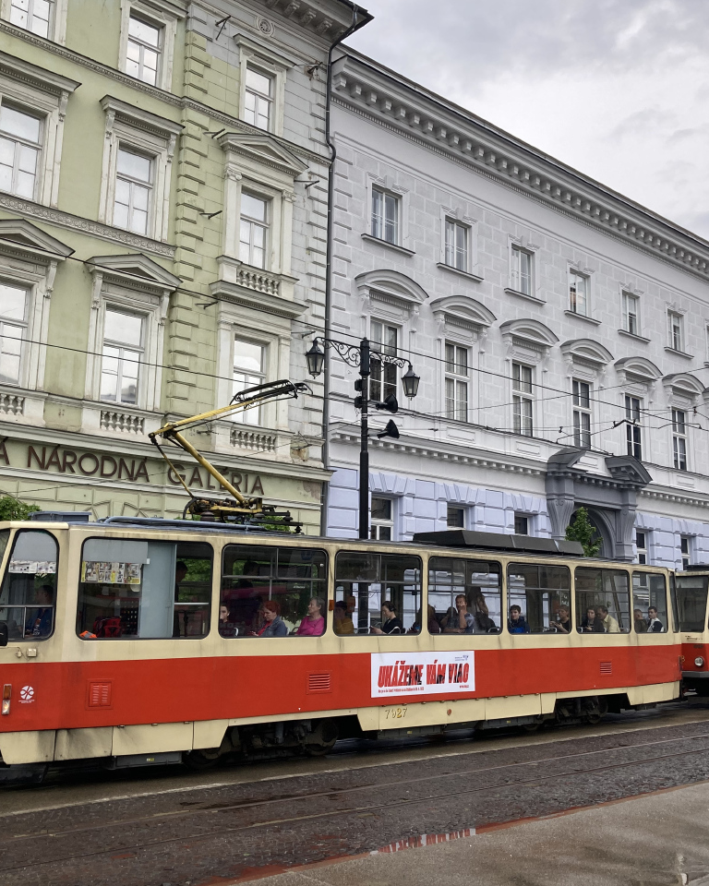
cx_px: 398
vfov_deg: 49.1
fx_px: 970
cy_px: 437
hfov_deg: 40.1
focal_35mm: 37
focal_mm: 3.99
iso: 32
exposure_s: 1/121
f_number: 1.8
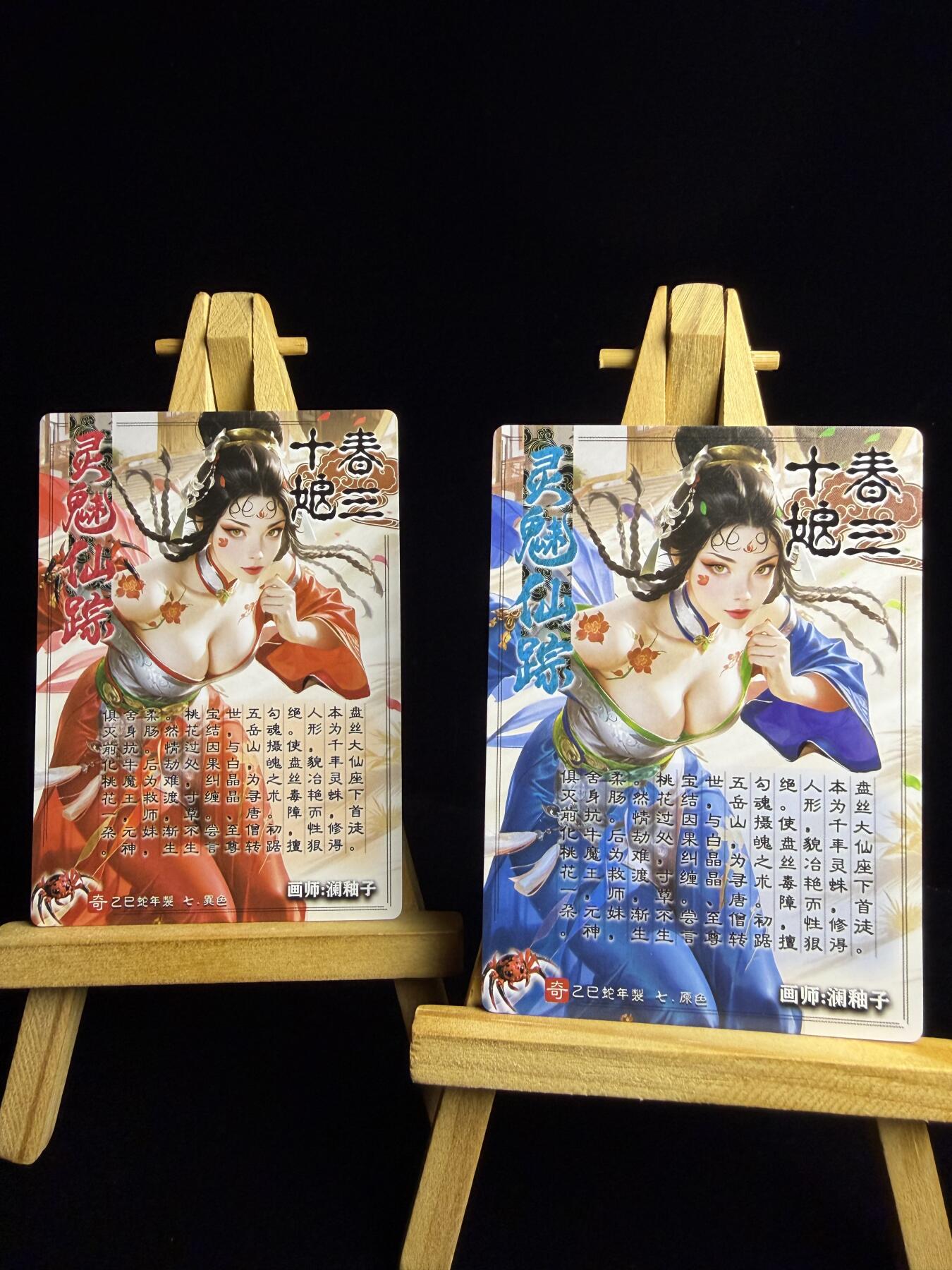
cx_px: 476
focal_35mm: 24
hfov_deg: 56.8
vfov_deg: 71.6
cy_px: 635
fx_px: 880
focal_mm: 2.22
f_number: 2.2
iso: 125
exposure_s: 1/100
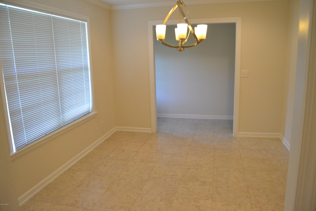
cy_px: 106
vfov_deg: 47.9
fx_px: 237
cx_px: 158
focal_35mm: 27
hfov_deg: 67.4
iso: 3200
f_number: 3.5
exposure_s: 1/320
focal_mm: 18
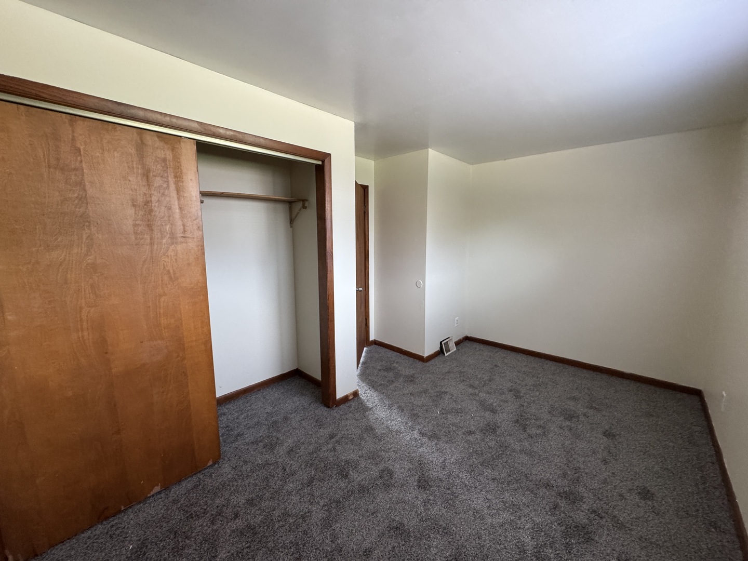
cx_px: 374
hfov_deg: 102.1
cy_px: 280
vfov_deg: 85.7
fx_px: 303
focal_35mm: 14
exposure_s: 1/98
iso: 320
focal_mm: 2.22
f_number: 2.2
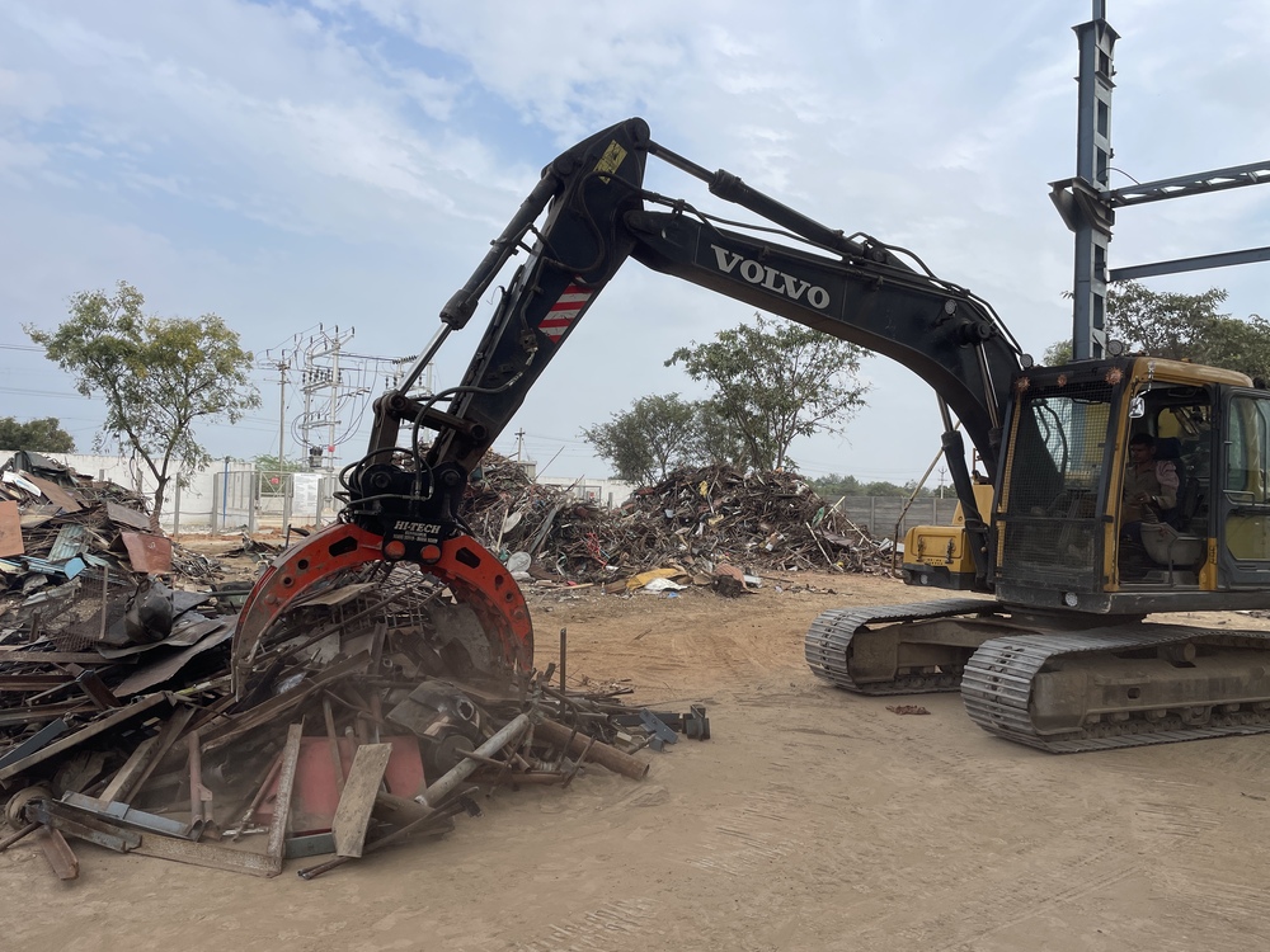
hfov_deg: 67.3
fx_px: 954
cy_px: 476
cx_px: 635
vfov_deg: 53.1
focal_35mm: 26
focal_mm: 4.2
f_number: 1.6
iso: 32
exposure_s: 1/2564
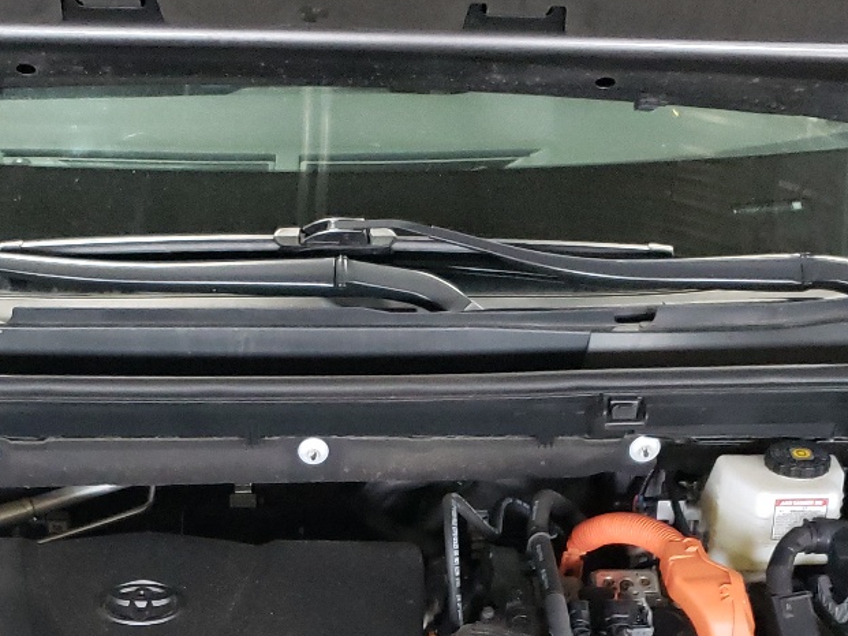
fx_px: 1642
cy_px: 804
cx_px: 305
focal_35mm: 67
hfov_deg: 28.8
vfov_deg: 20.3
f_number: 1.5
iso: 322
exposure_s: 1/60.2
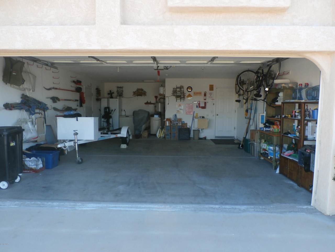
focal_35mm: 25
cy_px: 126
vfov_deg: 54.9
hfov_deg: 69.4
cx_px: 168
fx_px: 242
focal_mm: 4.5
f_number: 3
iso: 100
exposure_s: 1/125
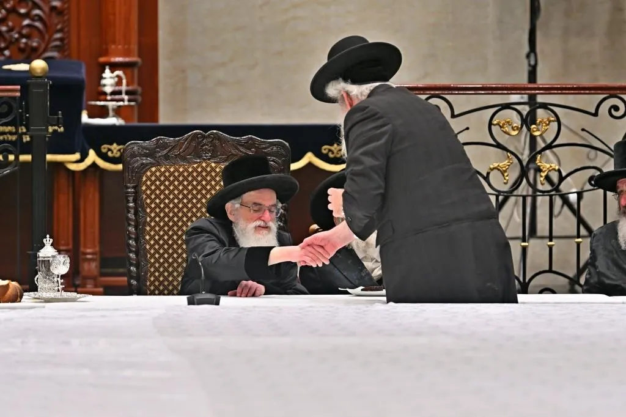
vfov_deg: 5.7
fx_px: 4172
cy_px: 208
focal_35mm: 240
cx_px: 313
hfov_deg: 8.6
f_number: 2.8
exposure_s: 1/400
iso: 250
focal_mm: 160
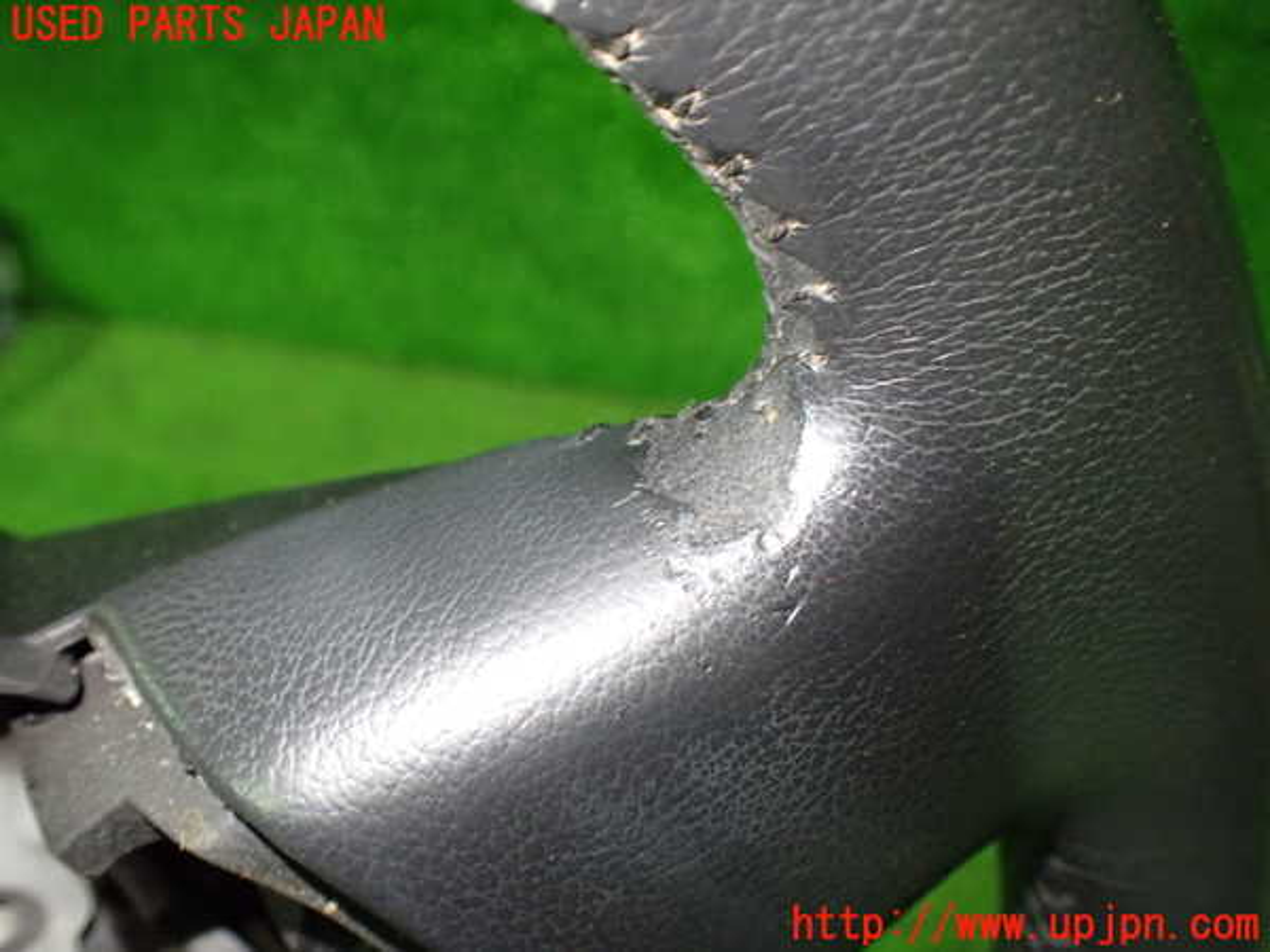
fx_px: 1101
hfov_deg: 60.0
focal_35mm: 30
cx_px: 635
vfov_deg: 46.8
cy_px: 476
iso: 800
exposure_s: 1/40
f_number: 2.3
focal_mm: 5.4
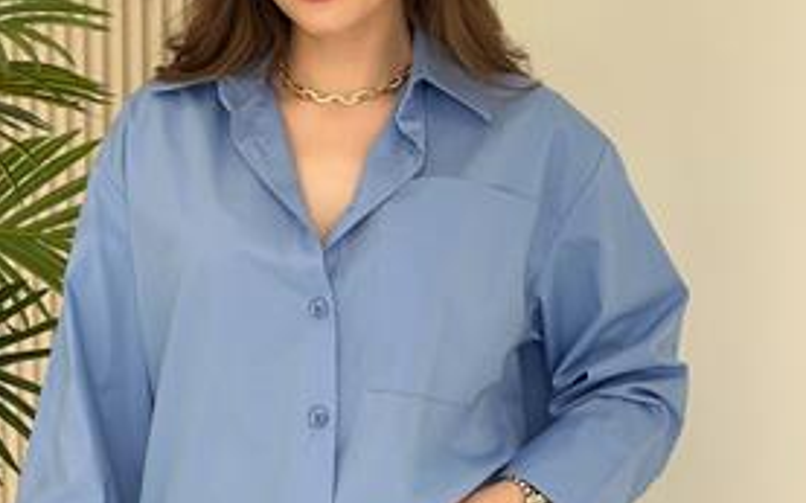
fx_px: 2152
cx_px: 343
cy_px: 281
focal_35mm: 98
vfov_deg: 13.3
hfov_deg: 21.2
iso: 80
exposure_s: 1/386
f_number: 1.78
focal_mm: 6.86
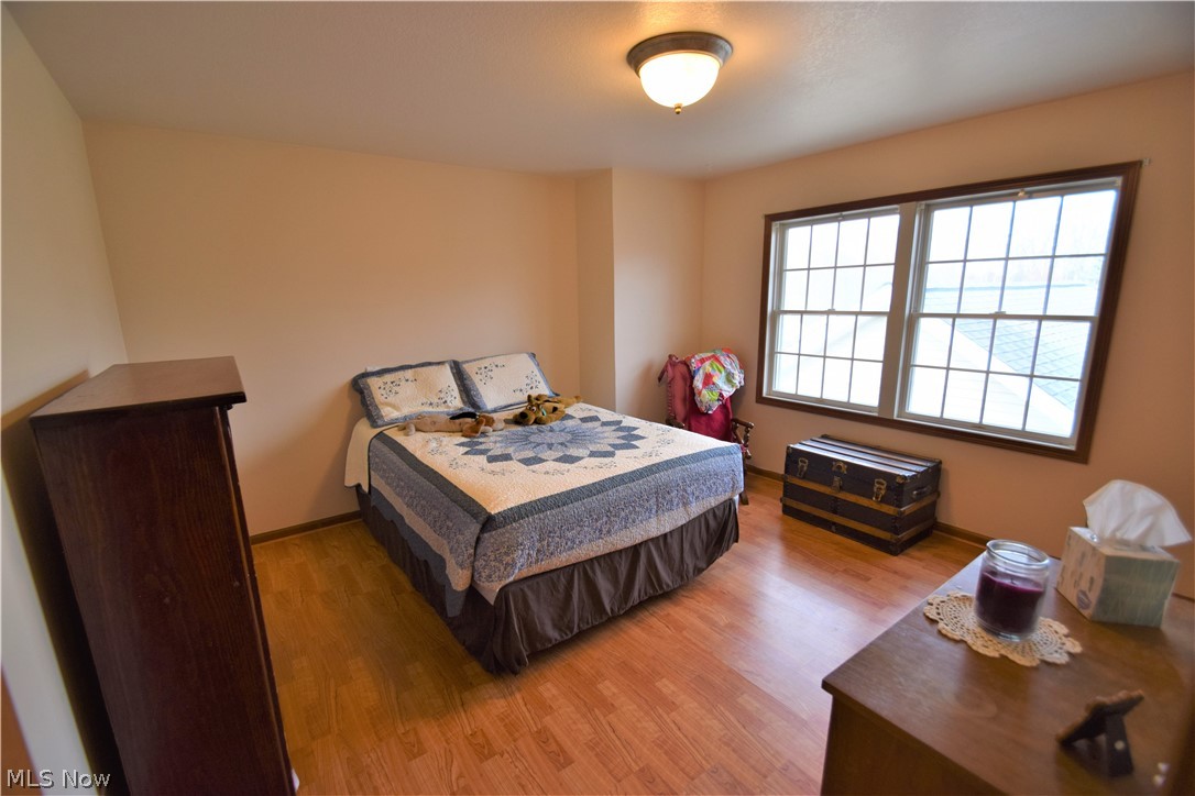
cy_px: 398
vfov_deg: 77.3
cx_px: 598
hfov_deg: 100.4
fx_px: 498
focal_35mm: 15
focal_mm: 10
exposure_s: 1/160
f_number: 6.3
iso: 400
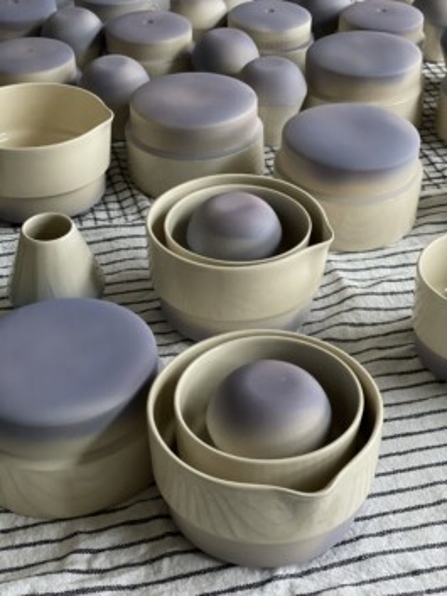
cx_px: 224
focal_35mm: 52
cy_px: 298
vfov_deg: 36.8
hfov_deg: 28.0
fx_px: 895
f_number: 2
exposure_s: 1/122
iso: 250
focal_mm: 6
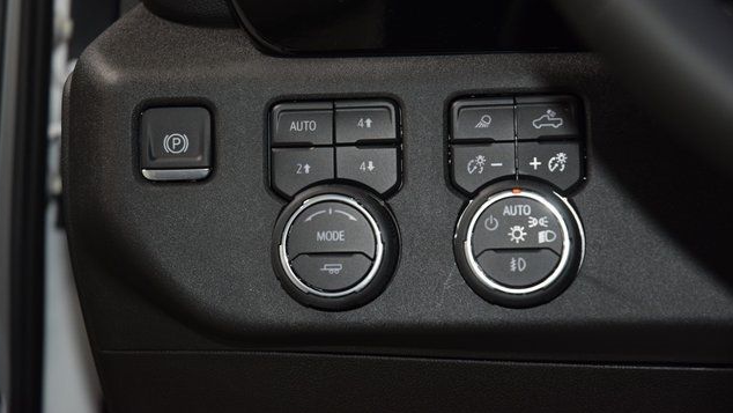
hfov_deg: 19.3
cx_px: 364
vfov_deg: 10.9
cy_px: 172
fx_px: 2158
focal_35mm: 111
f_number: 4.5
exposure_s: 1/60
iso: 1100
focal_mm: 70
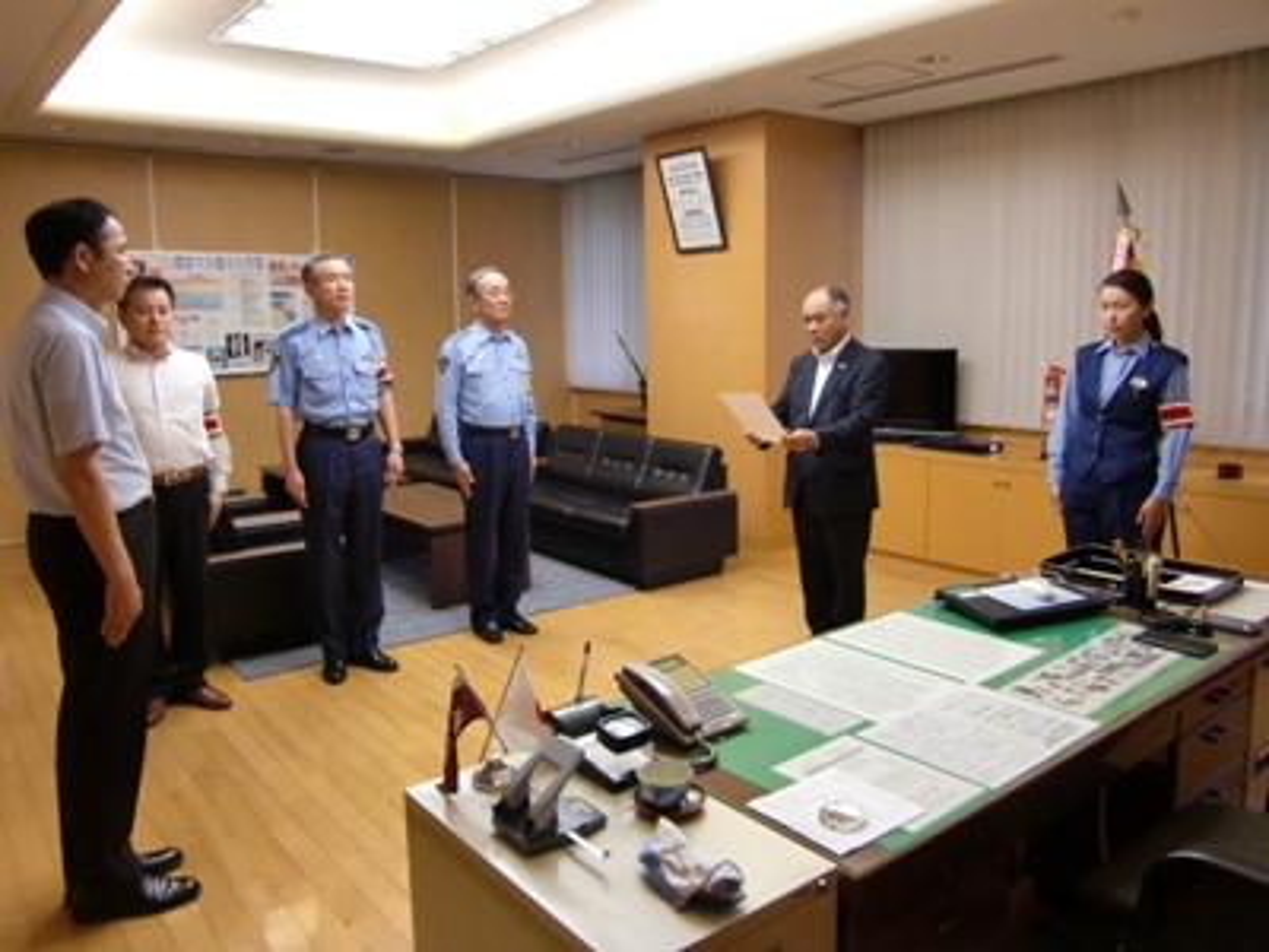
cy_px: 476
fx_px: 1026
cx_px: 634
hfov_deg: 63.4
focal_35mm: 28
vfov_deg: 49.7
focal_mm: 4.9
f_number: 2.6
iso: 250
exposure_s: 1/60
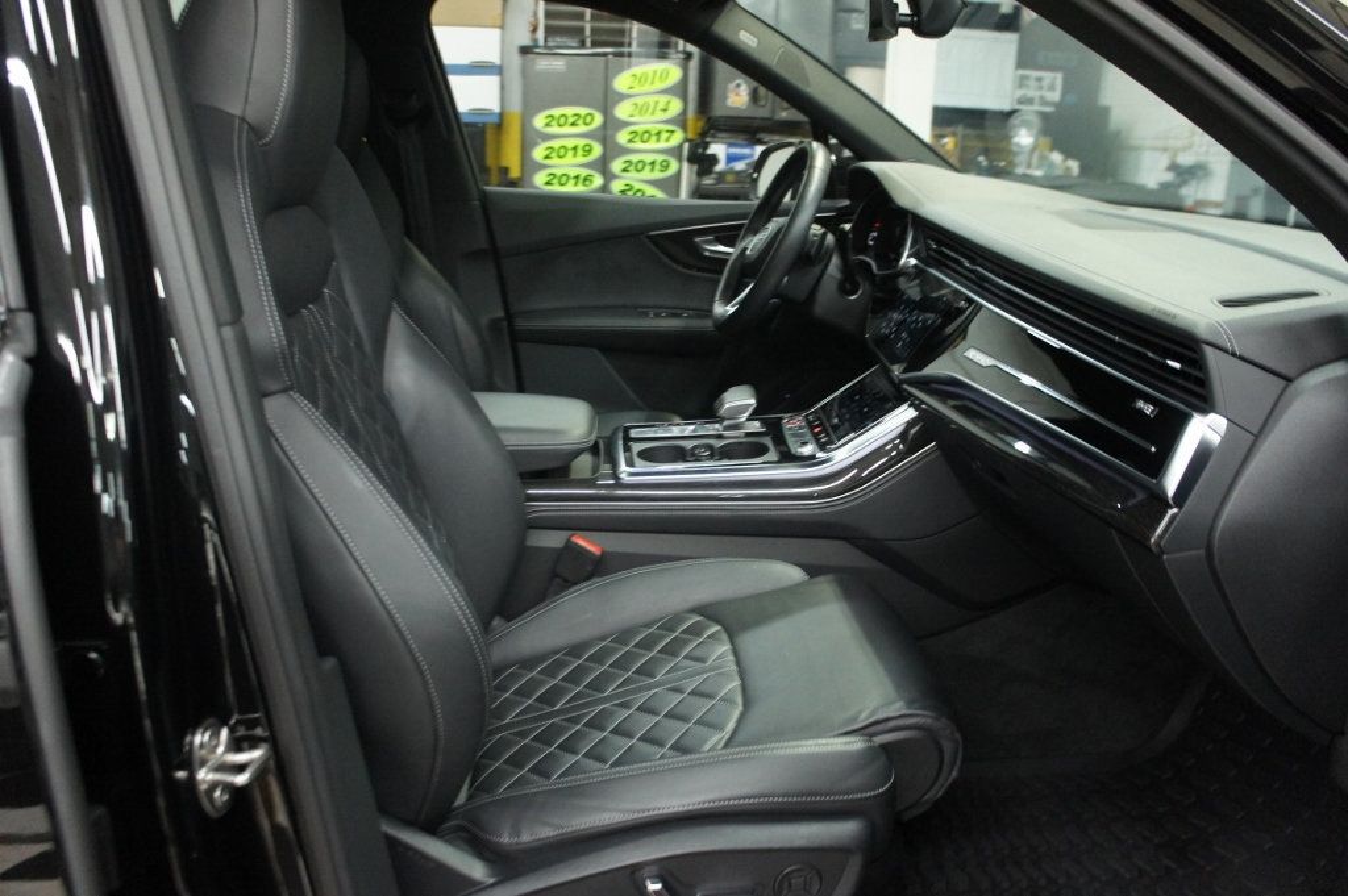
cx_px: 674
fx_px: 1010
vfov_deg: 47.9
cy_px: 448
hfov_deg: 67.4
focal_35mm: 27
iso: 1600
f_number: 3.5
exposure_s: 1/40
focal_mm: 18
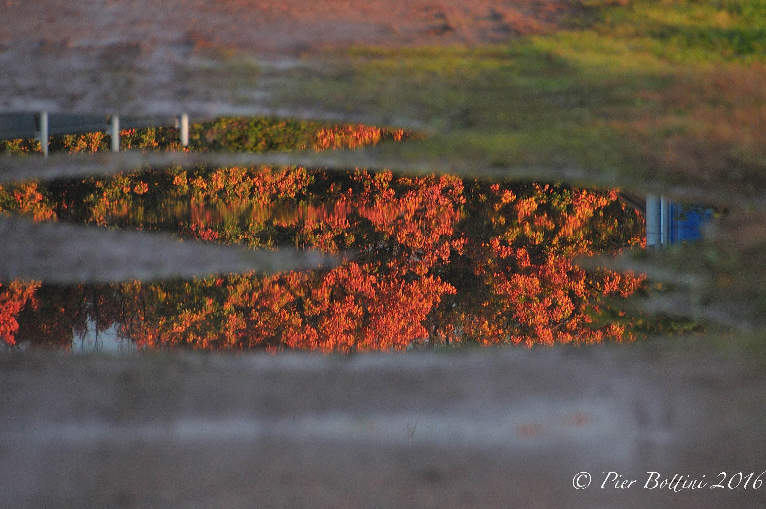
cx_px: 384
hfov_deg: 4.6
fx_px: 9626
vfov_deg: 3.0
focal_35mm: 453
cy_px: 253
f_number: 8
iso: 400
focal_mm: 300
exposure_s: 1/250
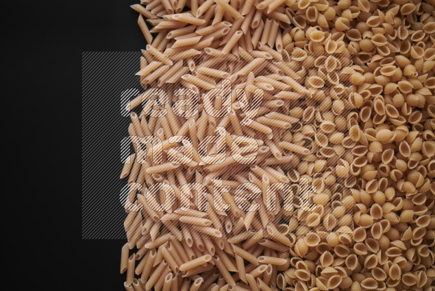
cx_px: 218
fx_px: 604
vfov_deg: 27.0
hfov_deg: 39.6
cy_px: 146
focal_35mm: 50
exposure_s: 1/100
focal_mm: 50
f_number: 8
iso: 160
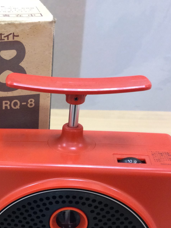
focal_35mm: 62
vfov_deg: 30.2
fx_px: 408
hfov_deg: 22.9
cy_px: 194
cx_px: 10
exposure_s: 1/30
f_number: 2.4
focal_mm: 3.3
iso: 50
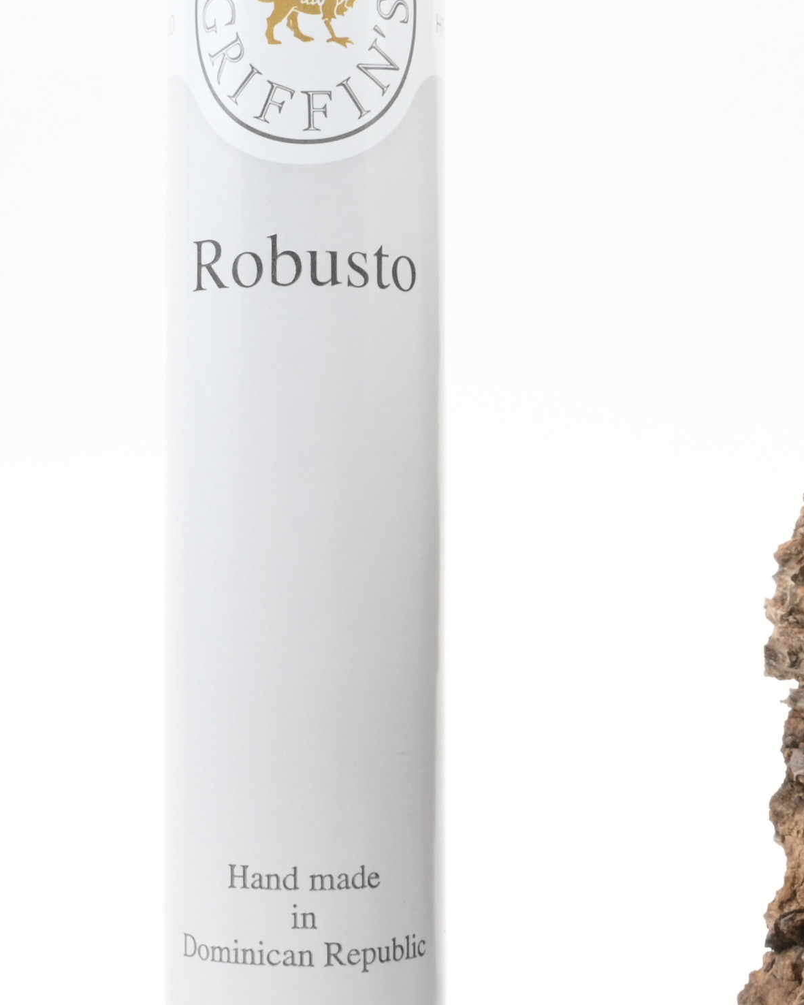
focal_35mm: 78
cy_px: 434
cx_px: 331
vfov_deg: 24.5
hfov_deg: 19.7
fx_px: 2310
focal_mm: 19.5
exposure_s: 1/15
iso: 640
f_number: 22
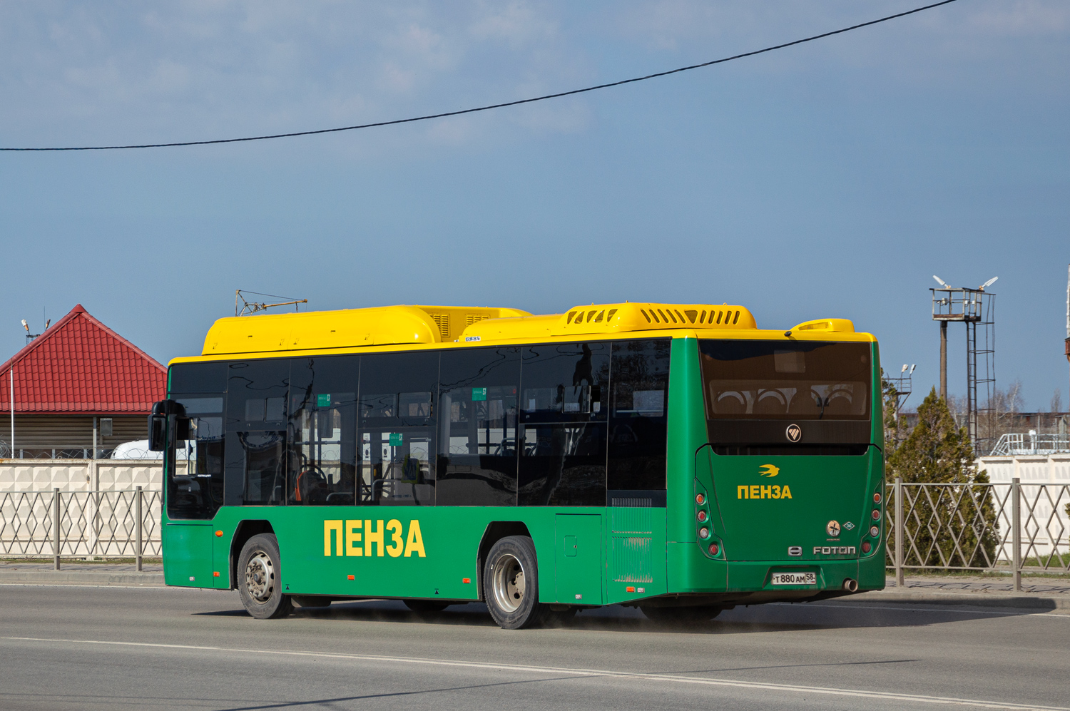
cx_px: 535
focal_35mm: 105
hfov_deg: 19.5
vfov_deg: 13.0
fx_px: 3118
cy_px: 356
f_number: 5.6
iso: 100
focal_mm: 70
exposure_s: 1/1000
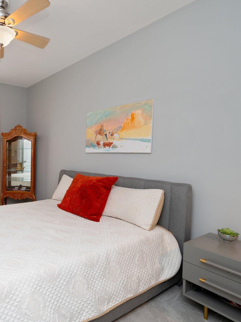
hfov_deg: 52.7
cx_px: 10
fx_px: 195
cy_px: 155
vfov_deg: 79.0
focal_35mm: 21
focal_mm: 14
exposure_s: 1/30
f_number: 9
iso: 320
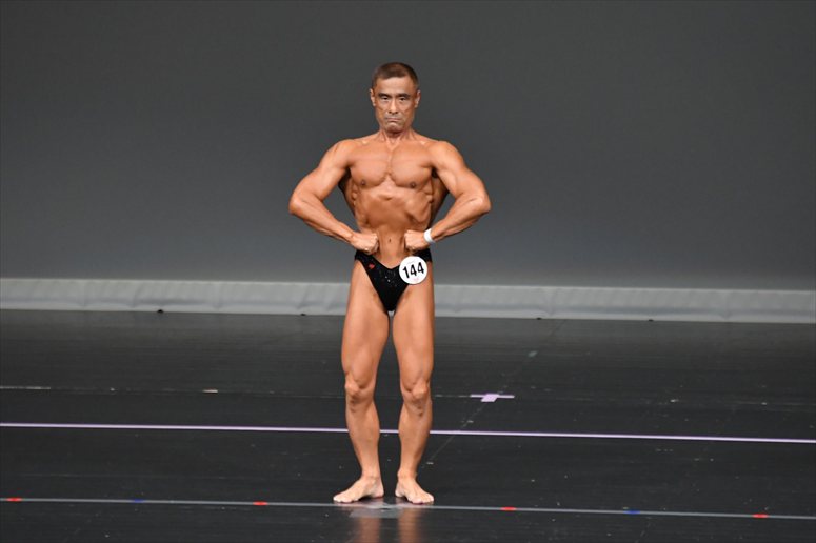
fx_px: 8496
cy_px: 272
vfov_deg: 3.7
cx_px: 408
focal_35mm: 375
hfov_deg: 5.5
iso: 4000
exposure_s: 1/400
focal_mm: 250
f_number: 5.6
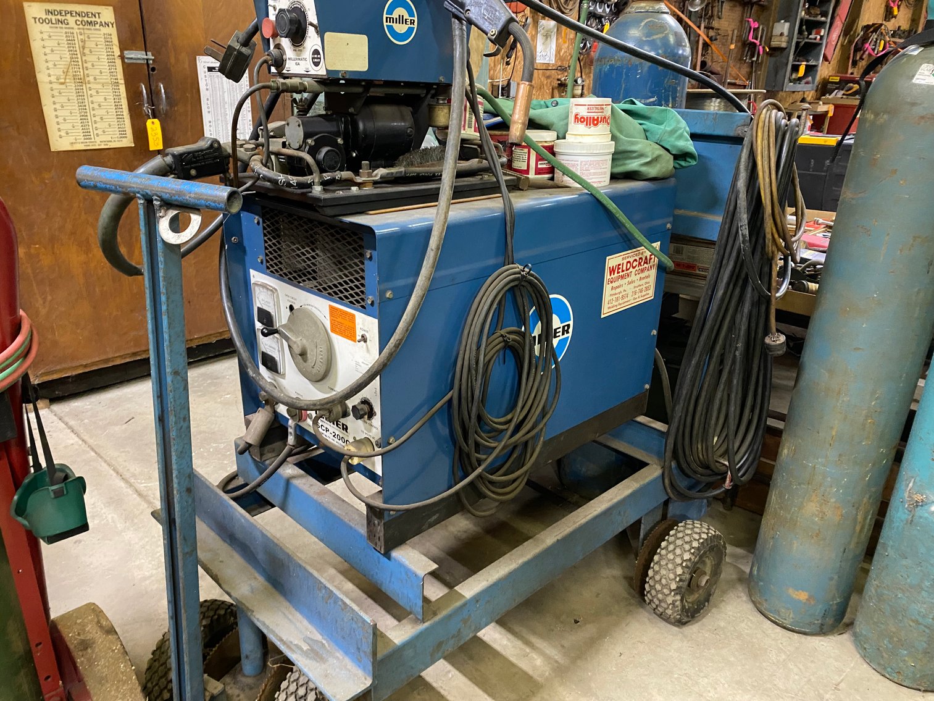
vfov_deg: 53.1
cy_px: 350
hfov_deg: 67.3
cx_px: 467
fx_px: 702
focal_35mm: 26
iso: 500
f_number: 1.8
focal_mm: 4.25
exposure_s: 1/30
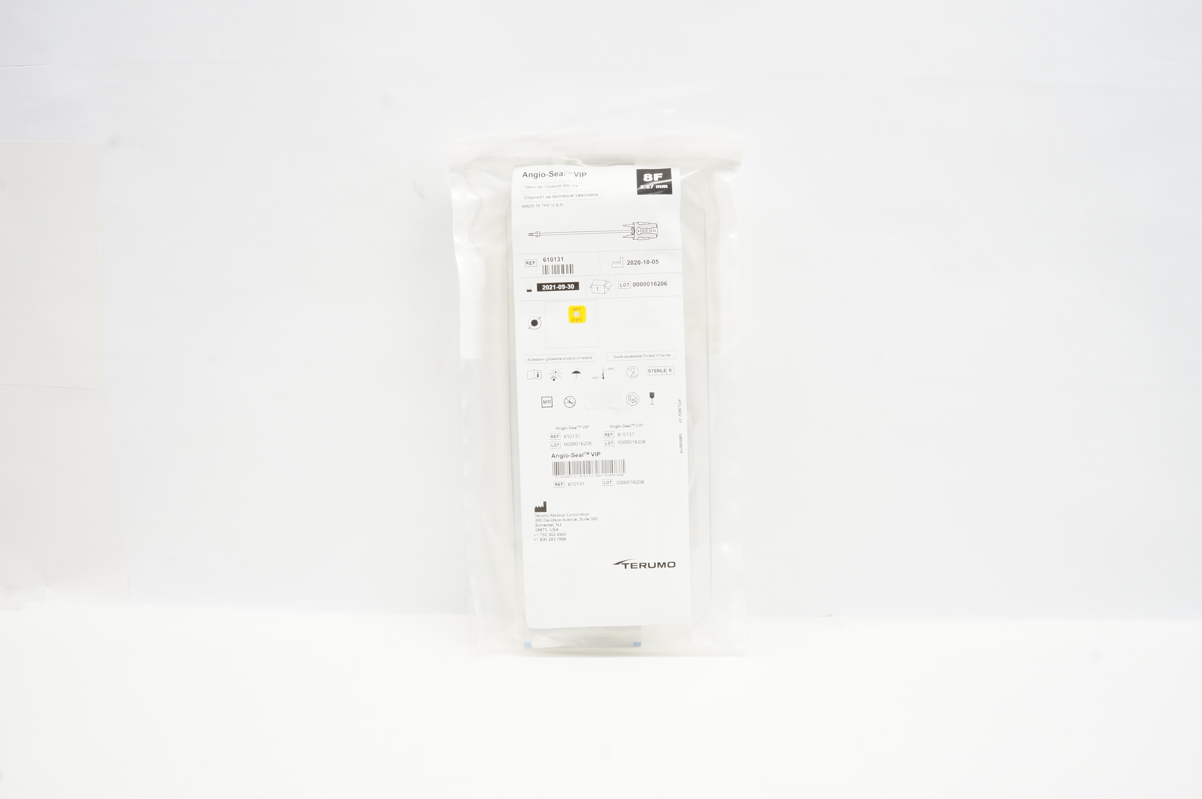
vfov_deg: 47.8
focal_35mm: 27
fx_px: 901
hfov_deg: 67.4
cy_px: 400
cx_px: 601
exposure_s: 1/15
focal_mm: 18
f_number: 14
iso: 800
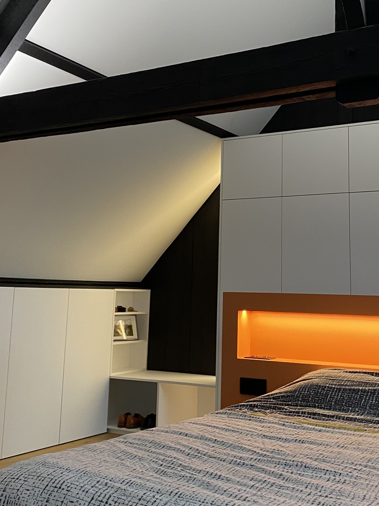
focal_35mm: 45
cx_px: 217
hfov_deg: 32.1
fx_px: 657
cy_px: 183
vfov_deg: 41.7
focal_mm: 4.25
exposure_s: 1/60
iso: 160
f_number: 1.8
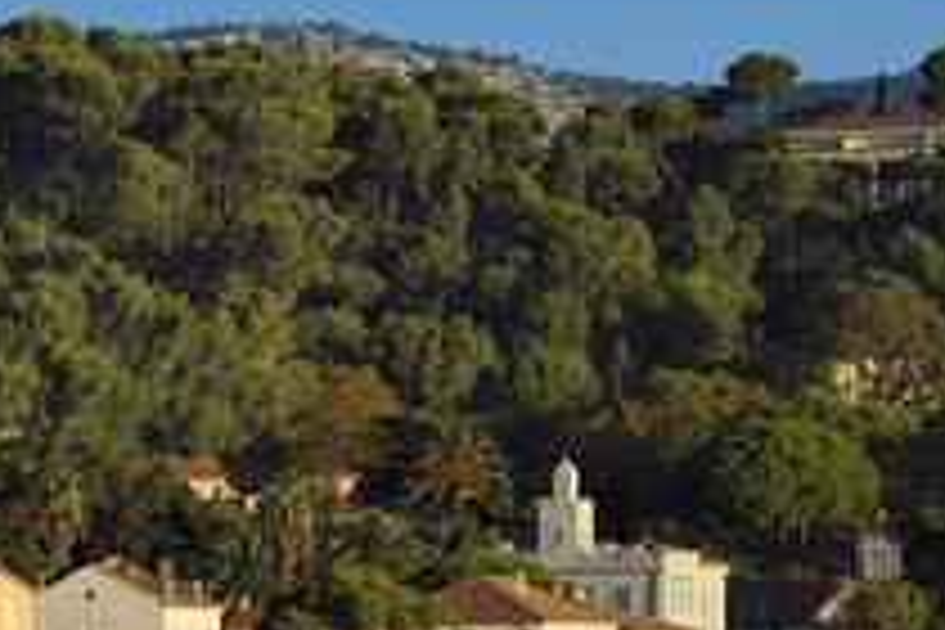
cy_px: 418
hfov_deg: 5.1
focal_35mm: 400
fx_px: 10499
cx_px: 126
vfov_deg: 3.4
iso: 200
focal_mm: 200
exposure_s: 1/640
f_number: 7.1
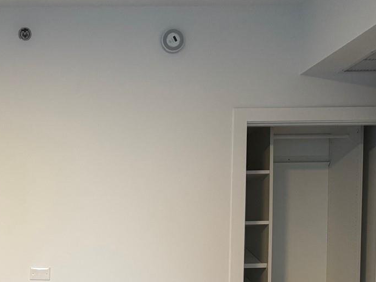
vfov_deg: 24.4
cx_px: 27
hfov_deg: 32.4
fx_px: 608
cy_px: 308
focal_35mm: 56
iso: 320
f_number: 1.78
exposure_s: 1/60
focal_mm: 6.76
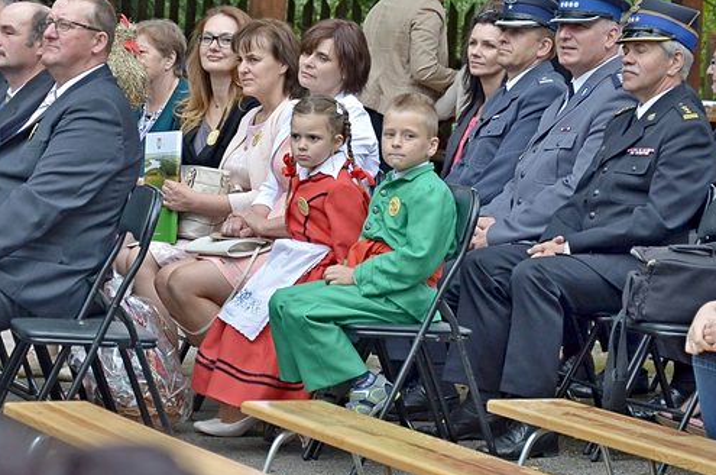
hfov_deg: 10.0
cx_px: 231
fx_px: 4089
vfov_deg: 6.6
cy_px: 241
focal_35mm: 206
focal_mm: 80
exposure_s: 1/320
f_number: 5.3
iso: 500
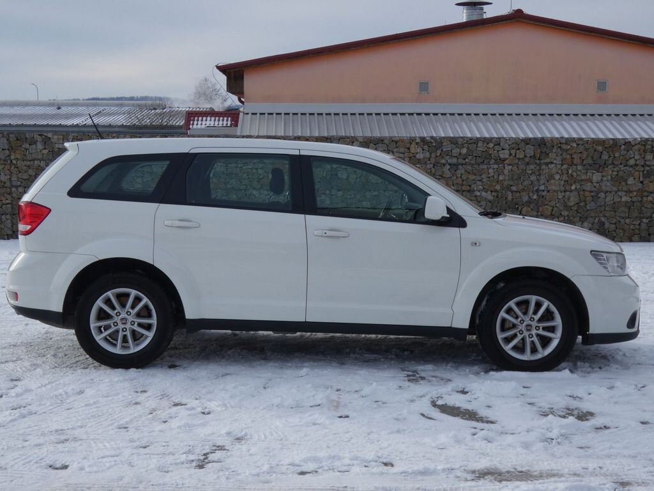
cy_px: 246
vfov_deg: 30.3
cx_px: 327
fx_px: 907
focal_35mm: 48
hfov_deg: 39.7
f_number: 5.6
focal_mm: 8.6
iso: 80
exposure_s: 1/320
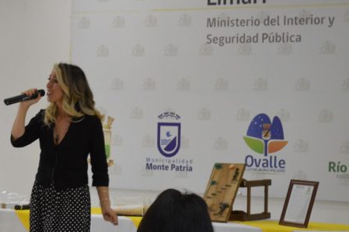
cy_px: 178
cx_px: 43
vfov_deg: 9.4
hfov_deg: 14.0
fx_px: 1412
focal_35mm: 146
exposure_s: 1/160
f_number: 5.6
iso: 3200
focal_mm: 55
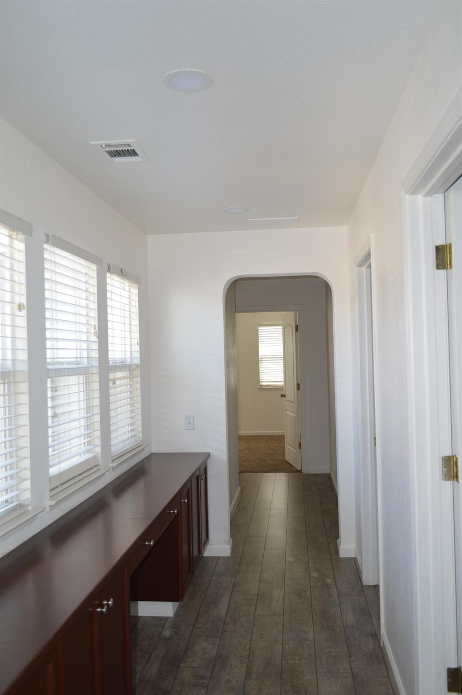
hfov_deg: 43.5
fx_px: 578
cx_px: 231
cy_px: 348
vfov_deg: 62.0
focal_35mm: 30
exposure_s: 1/100
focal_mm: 20
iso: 400
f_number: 4
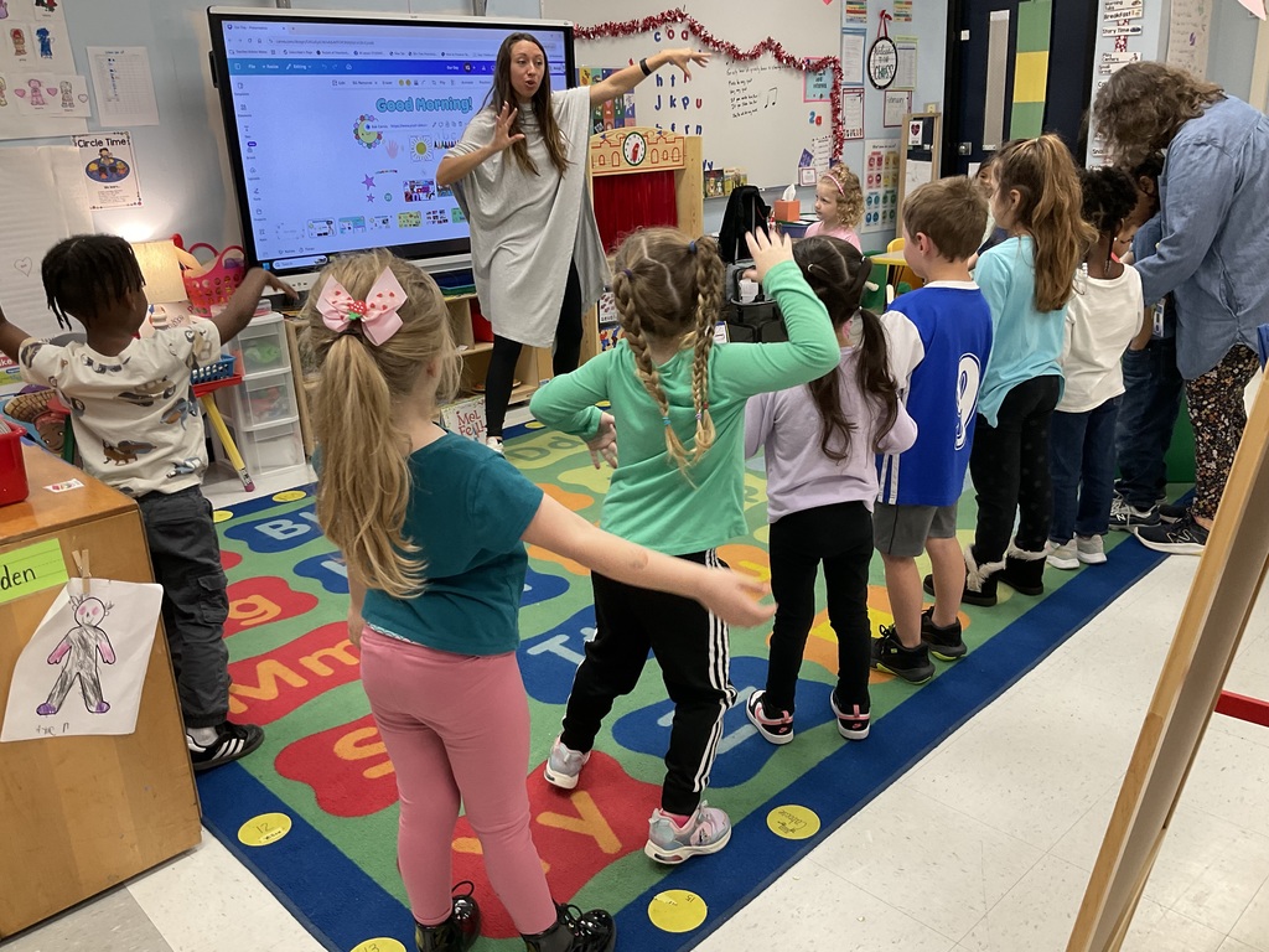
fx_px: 1063
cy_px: 476
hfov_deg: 61.7
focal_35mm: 29
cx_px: 634
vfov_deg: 48.2
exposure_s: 1/60
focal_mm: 3
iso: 64
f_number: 1.8
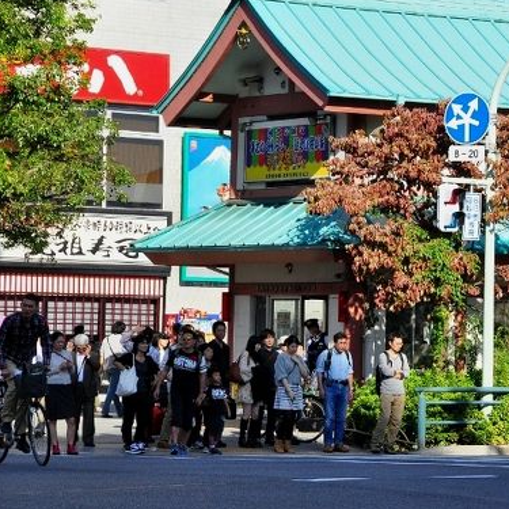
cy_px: 223
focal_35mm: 181
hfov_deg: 9.6
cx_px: 426
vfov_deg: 9.7
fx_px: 3011
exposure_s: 1/1600
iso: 800
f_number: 10
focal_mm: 82
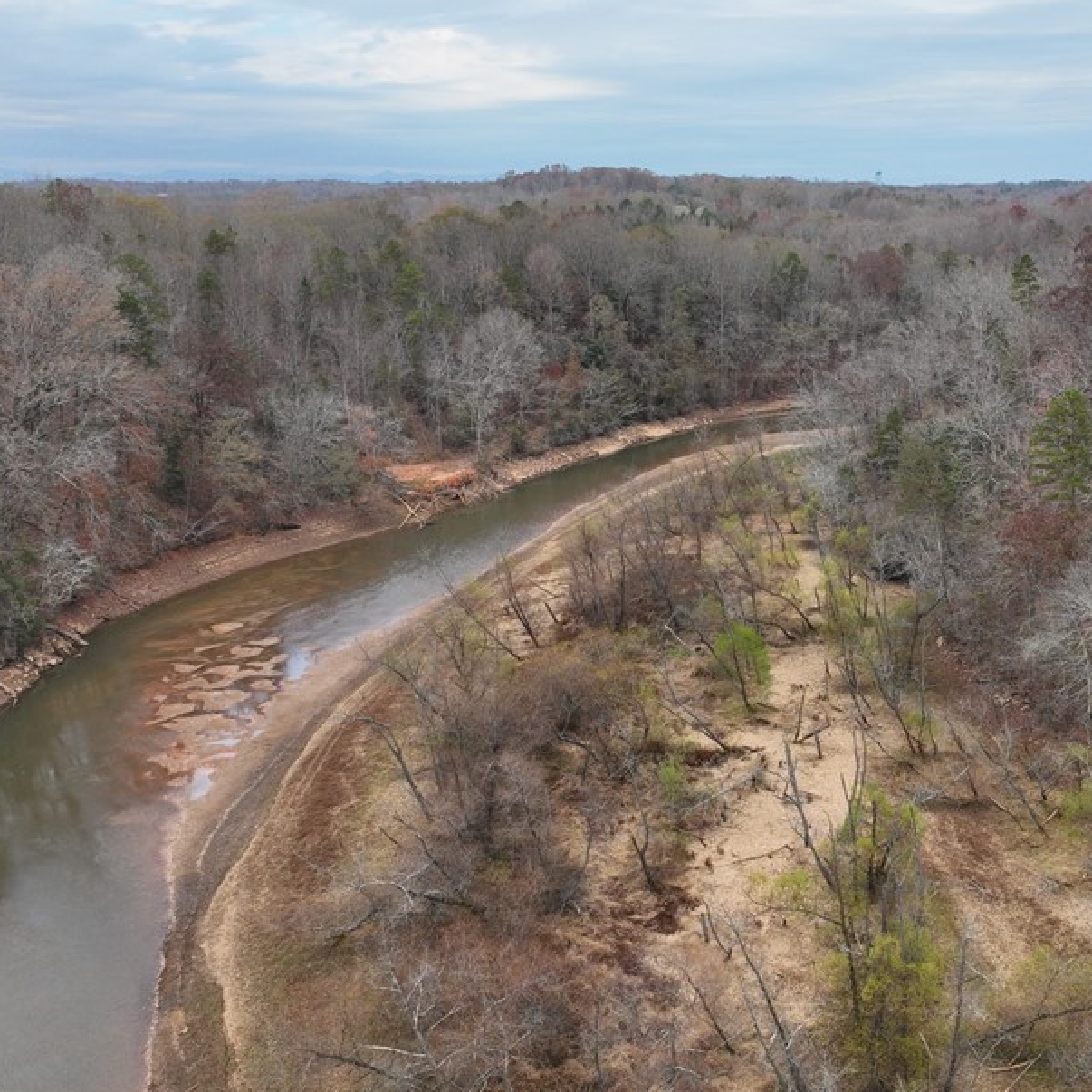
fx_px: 1285
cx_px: 762
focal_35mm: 36
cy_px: 533
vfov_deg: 46.0
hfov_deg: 45.1
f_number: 2.8
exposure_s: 1/100
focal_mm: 12.29
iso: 250
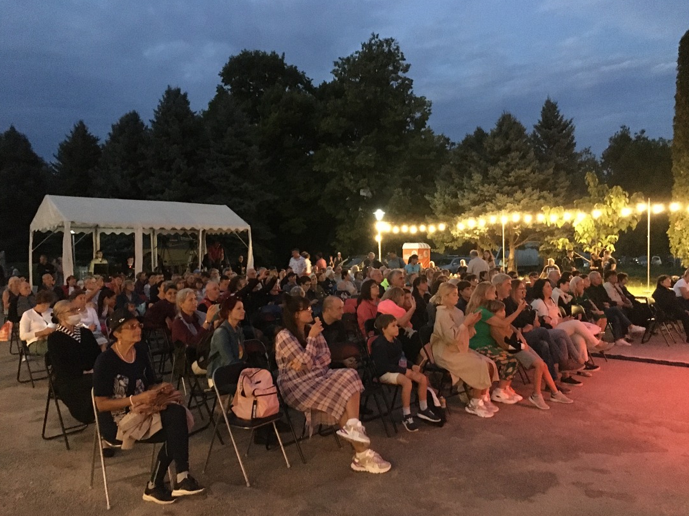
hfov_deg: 60.0
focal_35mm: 30
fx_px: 597
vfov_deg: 46.8
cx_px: 354
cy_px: 261
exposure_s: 1/17
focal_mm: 4.15
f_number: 2.2
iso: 1250
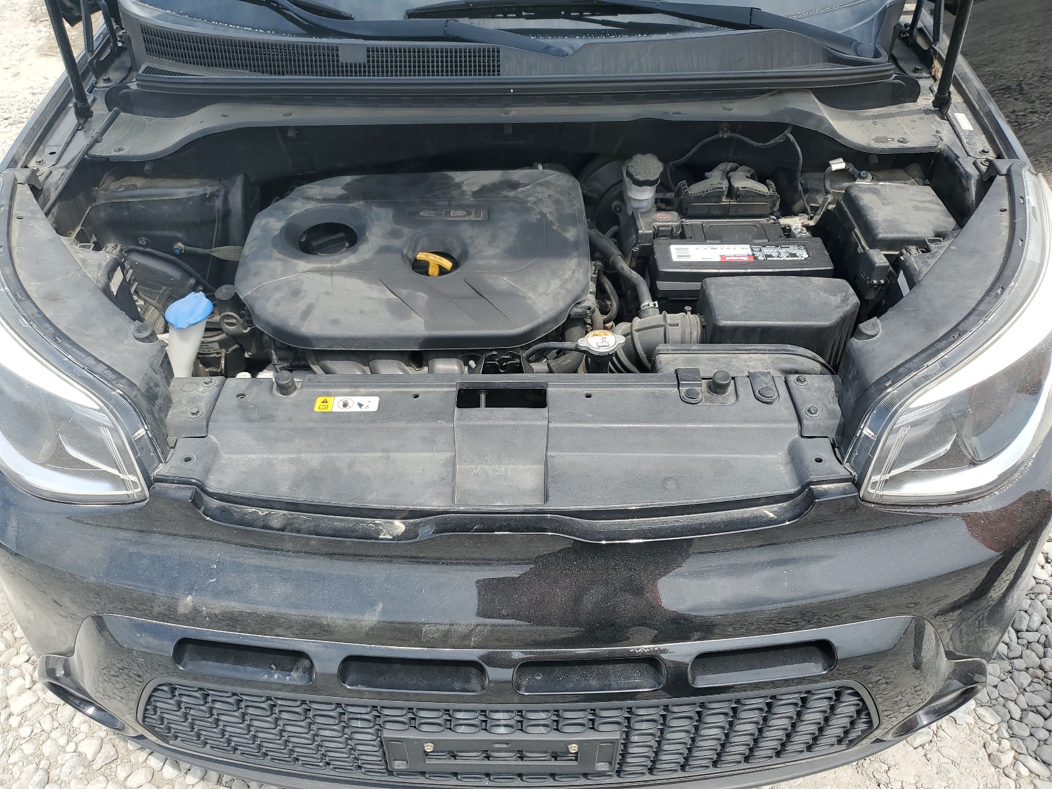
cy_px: 394
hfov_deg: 67.3
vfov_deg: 53.1
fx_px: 790
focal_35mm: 26
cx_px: 526
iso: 50
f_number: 1.5
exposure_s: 1/1429
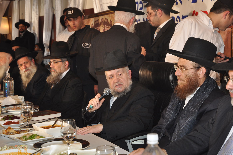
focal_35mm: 69
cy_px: 78
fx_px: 446
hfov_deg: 29.3
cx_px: 116
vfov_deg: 19.7
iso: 500
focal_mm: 46
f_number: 7.1
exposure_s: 1/80
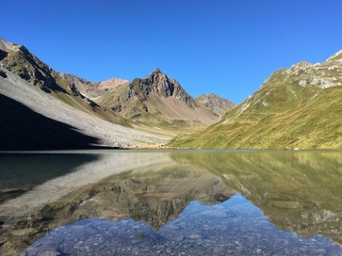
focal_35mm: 32
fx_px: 316
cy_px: 136
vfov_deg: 44.1
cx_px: 185
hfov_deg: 56.8
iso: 25
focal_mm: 4.15
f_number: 2.2
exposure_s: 1/938
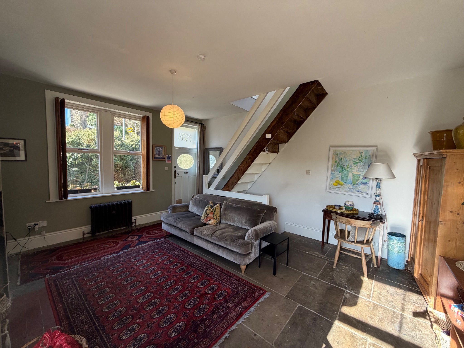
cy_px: 174
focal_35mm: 14
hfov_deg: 102.1
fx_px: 188
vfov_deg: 85.7
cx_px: 232
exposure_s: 1/121
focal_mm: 2.22
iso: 160
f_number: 2.2
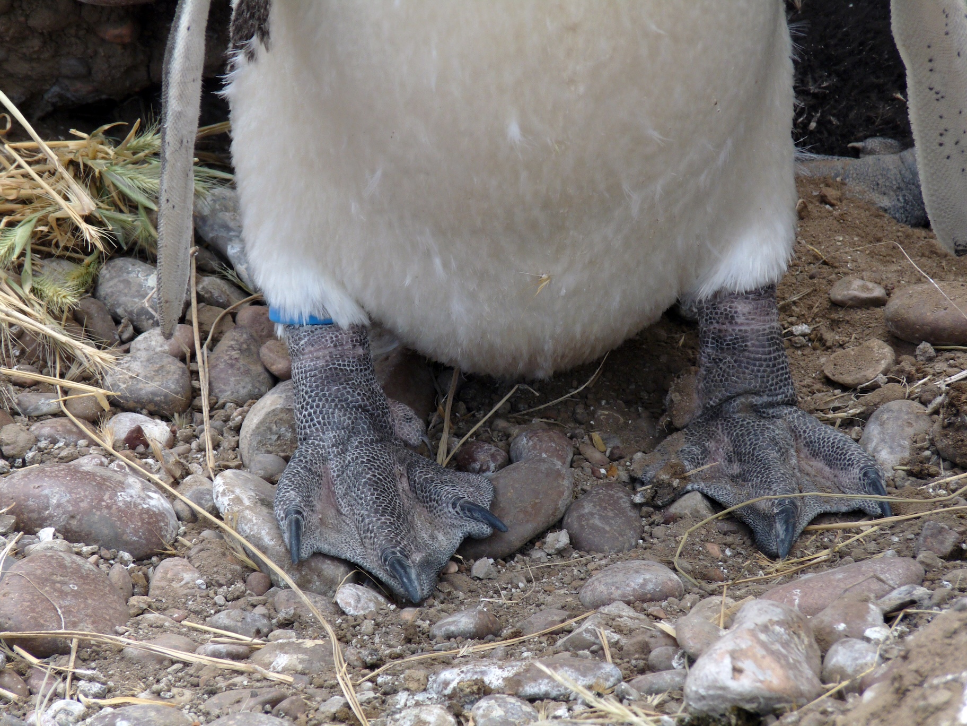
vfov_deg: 4.7
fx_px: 8772
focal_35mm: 314
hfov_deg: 6.3
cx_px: 484
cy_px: 363
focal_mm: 55.8
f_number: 5.6
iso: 100
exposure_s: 1/400
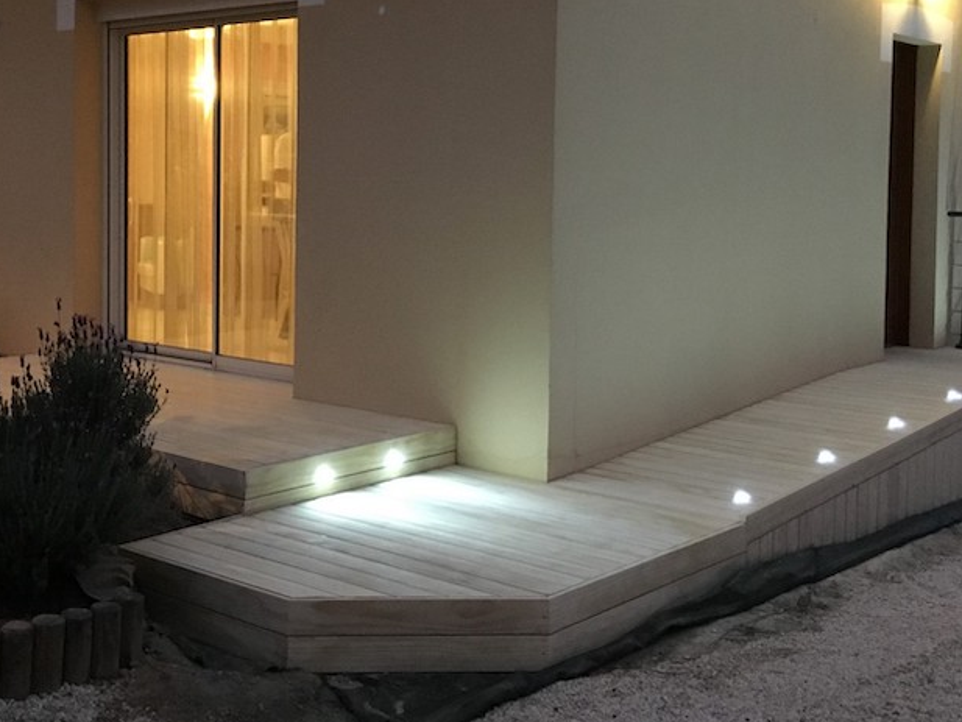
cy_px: 232
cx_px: 396
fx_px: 1306
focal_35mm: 47
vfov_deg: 30.6
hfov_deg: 40.3
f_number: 2.2
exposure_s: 1/17
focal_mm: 4.15
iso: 500
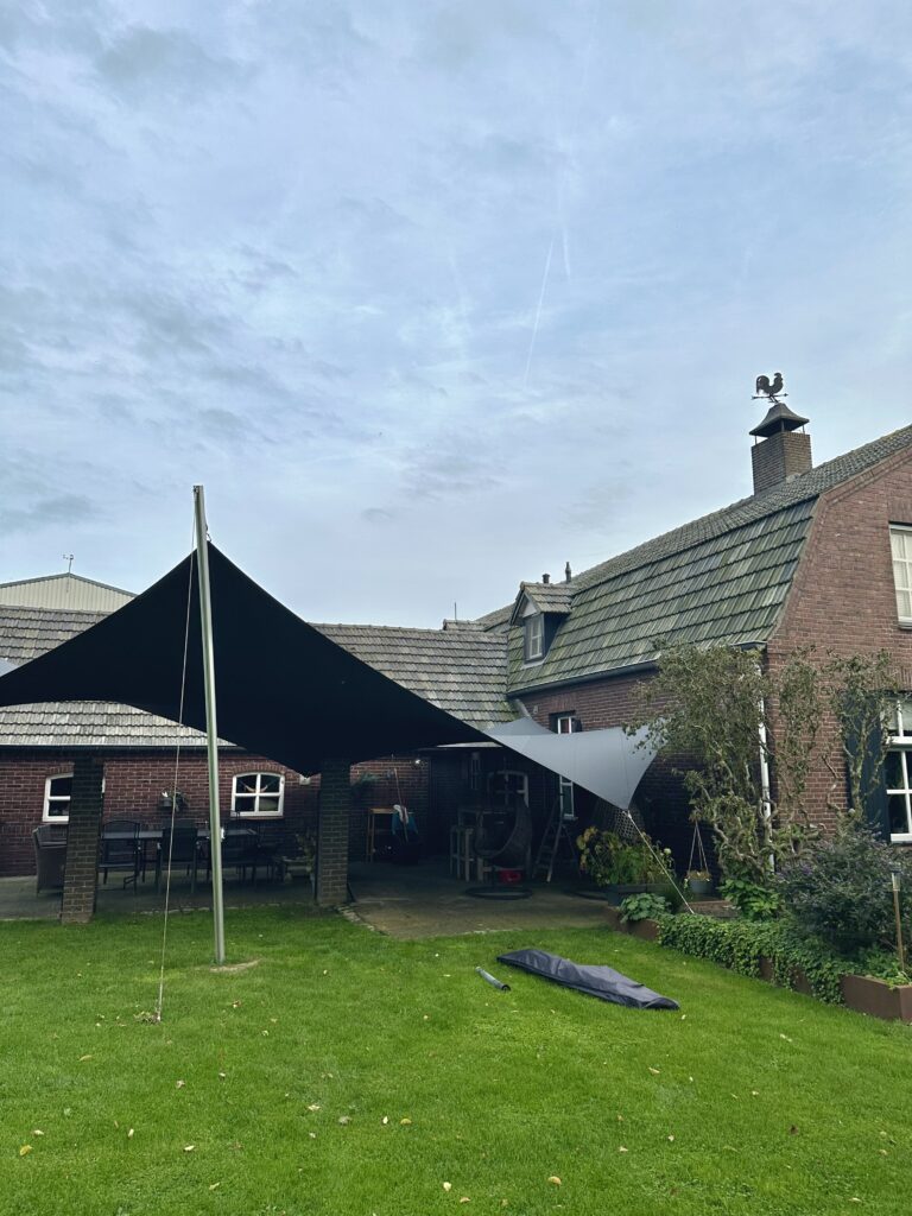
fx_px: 843
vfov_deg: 71.6
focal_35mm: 24
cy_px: 608
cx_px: 456
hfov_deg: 56.8
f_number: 1.78
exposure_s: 1/1541
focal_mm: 6.86
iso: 80
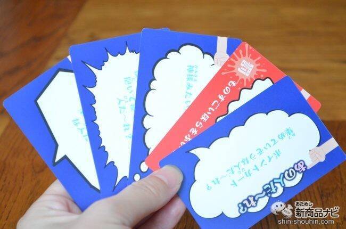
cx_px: 173
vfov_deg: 16.5
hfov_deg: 24.7
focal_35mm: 82
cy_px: 114
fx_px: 791
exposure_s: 1/80
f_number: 5.6
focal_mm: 55
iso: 2500
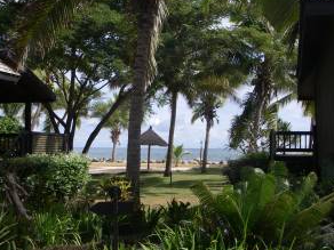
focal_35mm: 52
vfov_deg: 28.0
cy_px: 137
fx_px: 502
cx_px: 128
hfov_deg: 36.6
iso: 80
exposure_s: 1/250
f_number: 6.6
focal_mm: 6.3
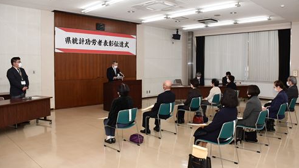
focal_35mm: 29
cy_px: 79
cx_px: 152
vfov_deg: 40.2
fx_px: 230
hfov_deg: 66.1
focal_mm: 18
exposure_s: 1/250
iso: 1250
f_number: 5.6
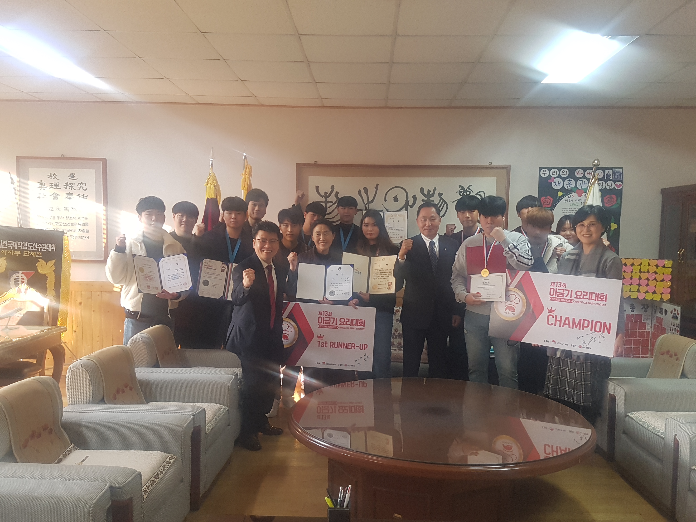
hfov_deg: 67.3
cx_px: 348
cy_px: 261
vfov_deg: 53.1
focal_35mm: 26
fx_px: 523
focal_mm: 4.2
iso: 160
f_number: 1.7
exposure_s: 1/30
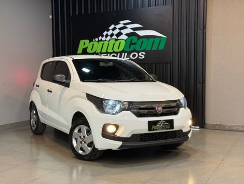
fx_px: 339
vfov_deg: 30.3
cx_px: 122
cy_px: 92
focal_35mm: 48
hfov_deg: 39.6
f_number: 1.78
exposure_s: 1/60
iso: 200
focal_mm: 6.76
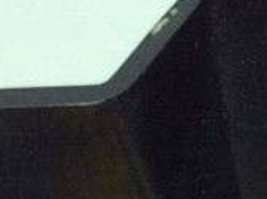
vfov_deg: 5.7
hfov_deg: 7.9
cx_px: 495
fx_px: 1863
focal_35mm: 242
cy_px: 592
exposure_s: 1/275
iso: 32
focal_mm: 3.3
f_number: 2.4
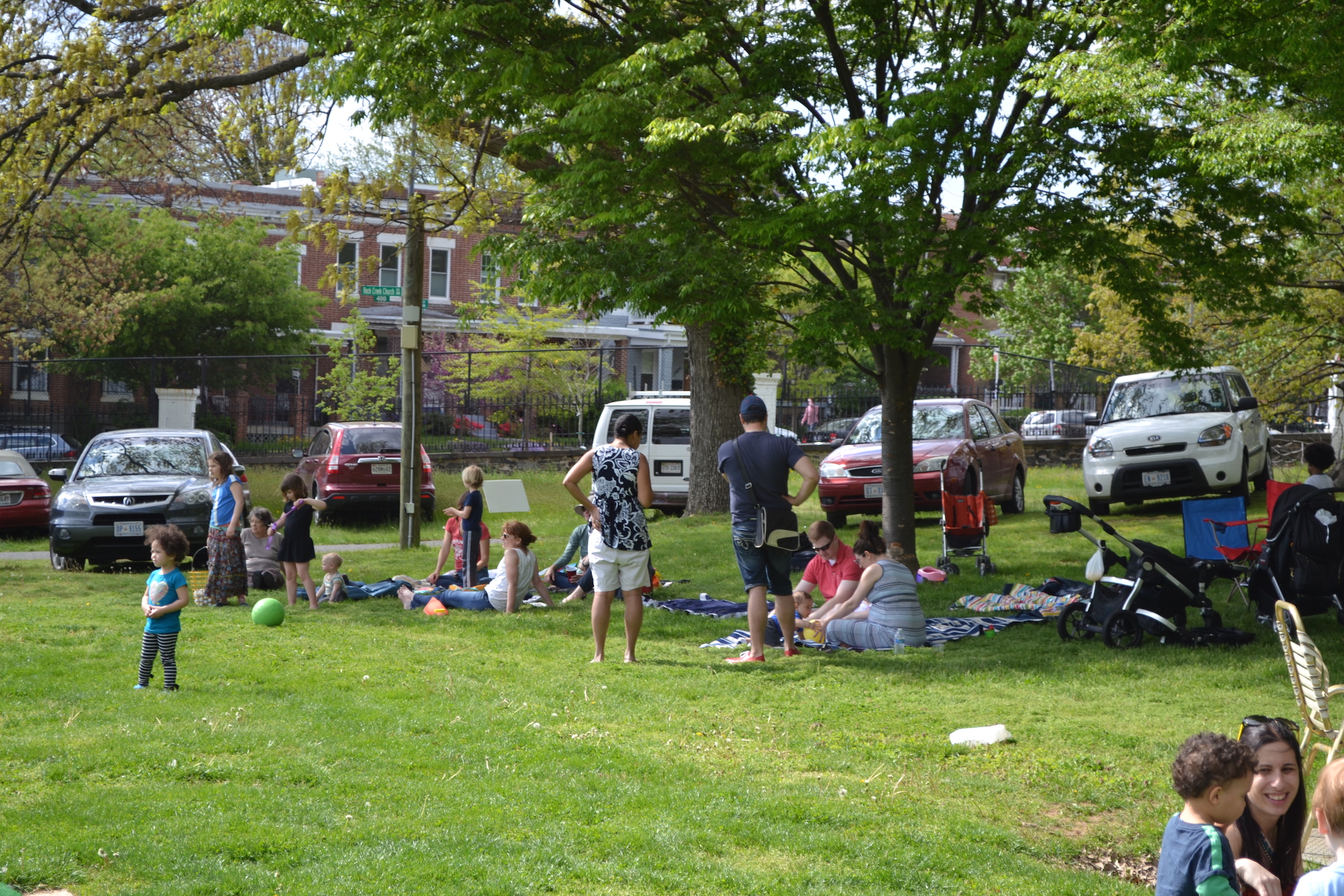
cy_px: 448
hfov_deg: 28.1
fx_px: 2688
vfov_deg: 18.9
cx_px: 672
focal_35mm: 72
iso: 100
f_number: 6.3
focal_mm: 48
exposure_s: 1/160
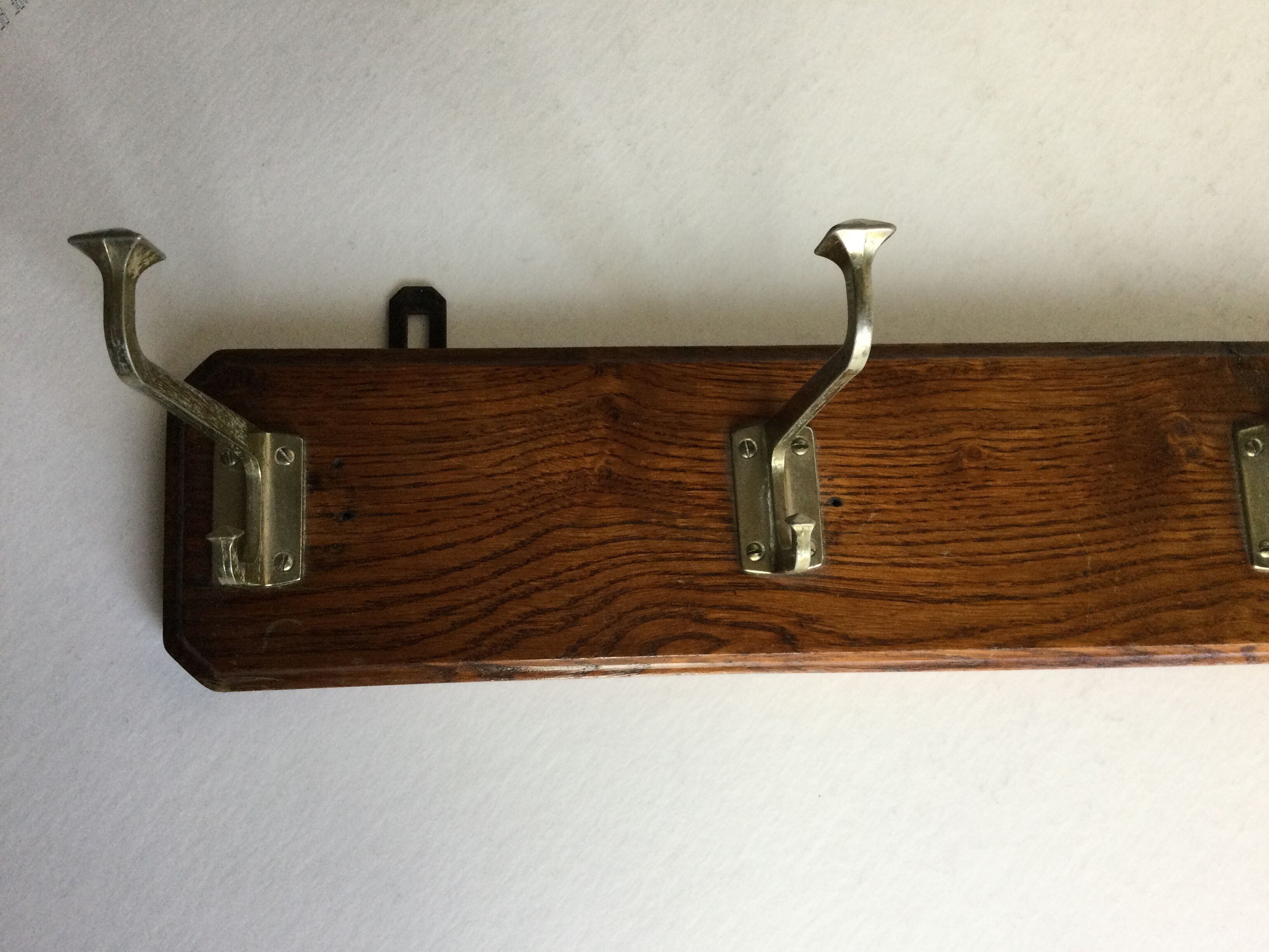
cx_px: 634
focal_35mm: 31
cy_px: 476
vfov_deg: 45.4
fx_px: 1136
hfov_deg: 58.4
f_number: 2.4
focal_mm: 3.3
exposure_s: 1/33
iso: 50
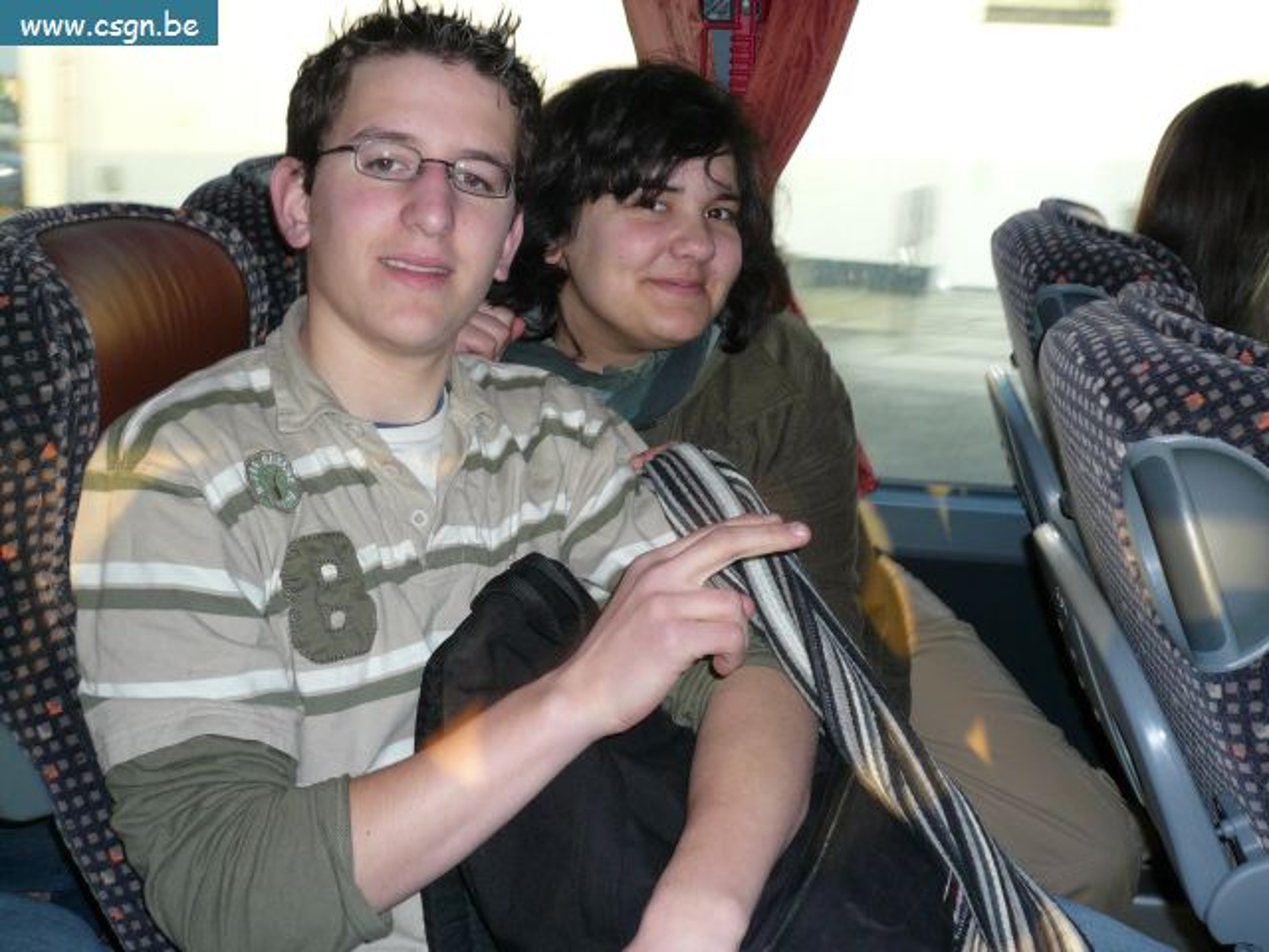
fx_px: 1430
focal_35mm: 39
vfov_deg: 36.8
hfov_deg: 47.9
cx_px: 634
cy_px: 476
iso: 100
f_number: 3.2
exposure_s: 1/30
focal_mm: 6.4
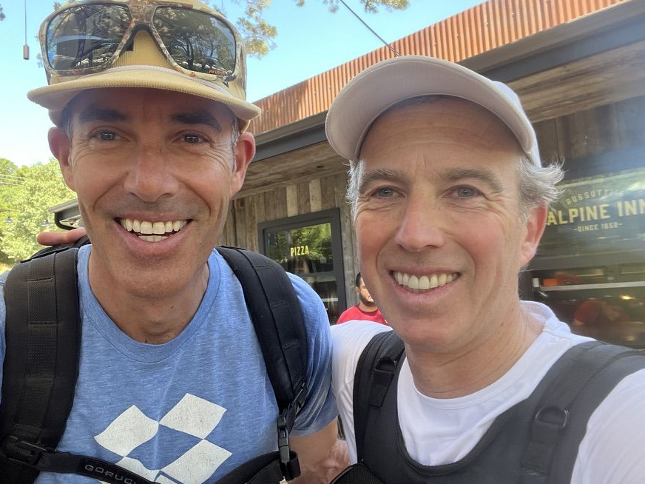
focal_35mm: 27
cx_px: 287
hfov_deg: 65.1
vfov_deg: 51.3
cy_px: 235
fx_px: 503
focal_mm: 2.71
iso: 100
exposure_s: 1/99
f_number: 2.2
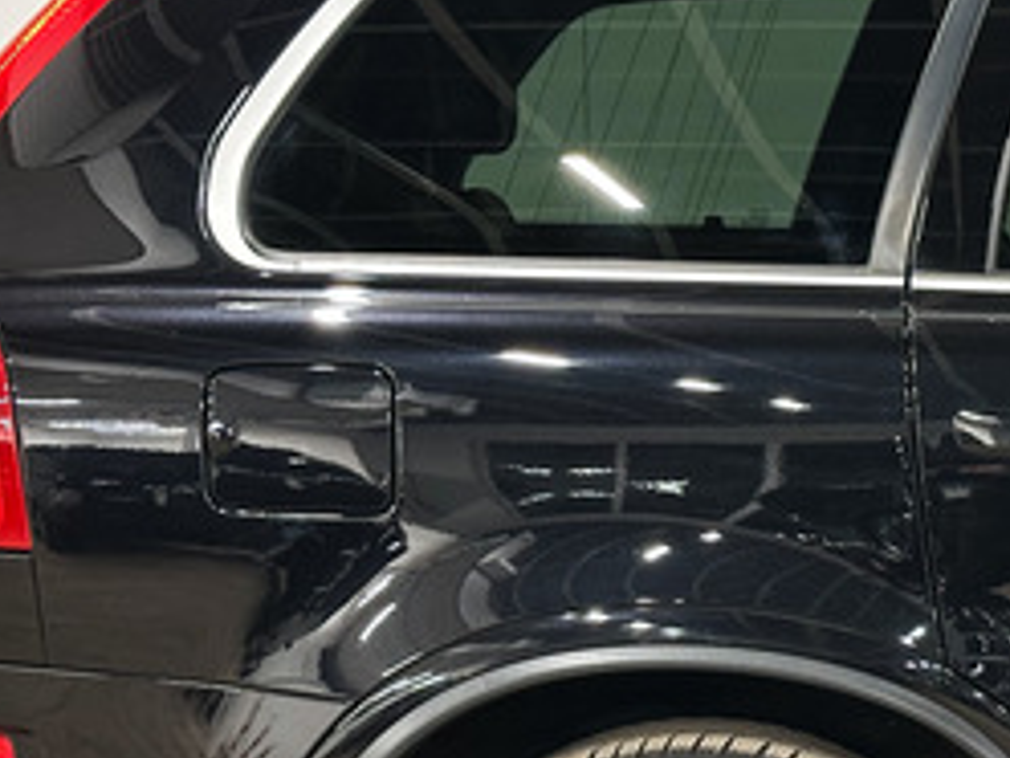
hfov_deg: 16.8
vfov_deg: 12.7
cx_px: 896
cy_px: 599
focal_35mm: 116
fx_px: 3385
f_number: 1.8
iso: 500
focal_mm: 6.86
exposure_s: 1/25
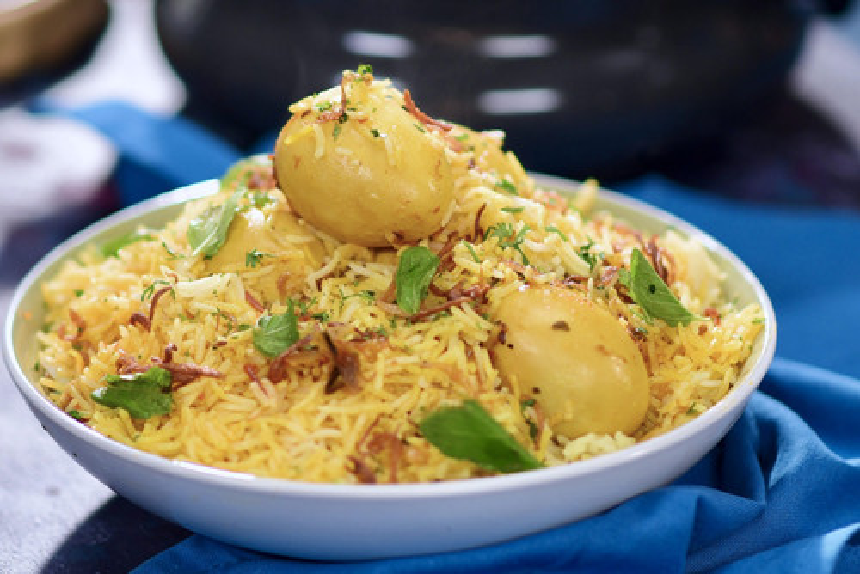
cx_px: 430
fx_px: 2032
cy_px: 287
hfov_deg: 23.9
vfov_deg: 16.1
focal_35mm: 85
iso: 320
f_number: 2
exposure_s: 1/250
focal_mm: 85
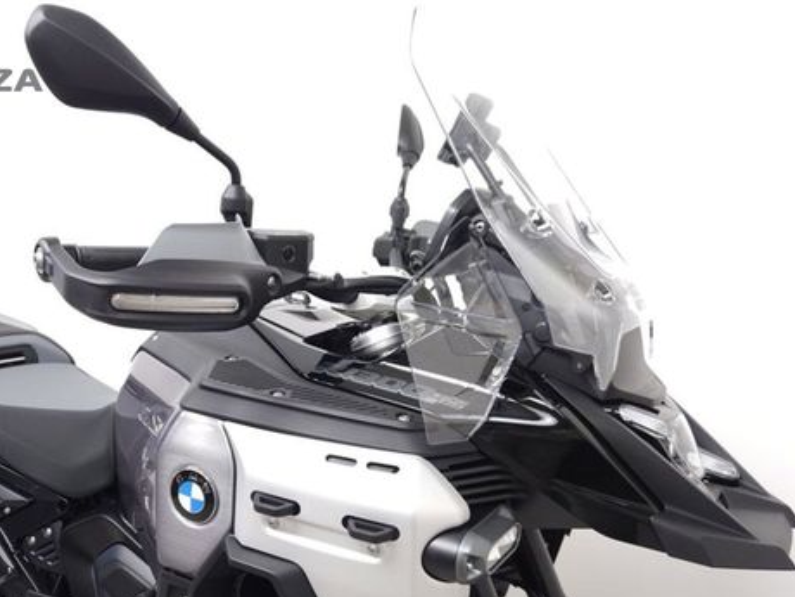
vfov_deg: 43.7
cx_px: 301
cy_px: 384
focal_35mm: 32
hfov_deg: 56.2
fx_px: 735
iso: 125
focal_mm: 5.4
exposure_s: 1/50
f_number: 1.8
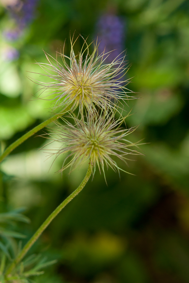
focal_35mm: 202
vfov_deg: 10.2
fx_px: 1594
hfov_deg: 6.8
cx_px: 94
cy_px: 142
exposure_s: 1/200
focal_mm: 135
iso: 250
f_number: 4
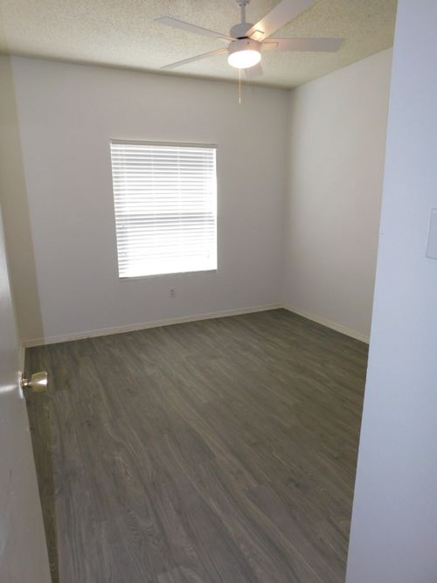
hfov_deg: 58.9
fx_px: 387
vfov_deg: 73.9
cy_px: 292
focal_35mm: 23
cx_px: 218
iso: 125
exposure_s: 1/50
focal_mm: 4
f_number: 3
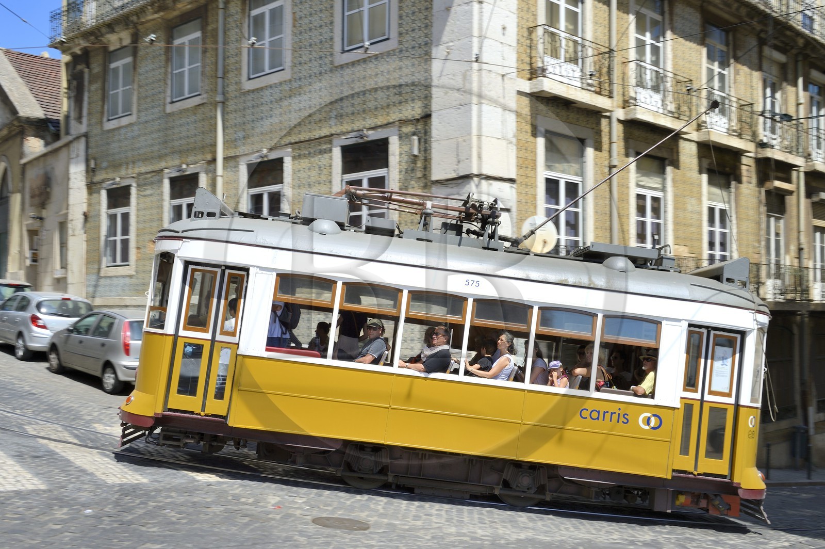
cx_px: 412
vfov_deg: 36.8
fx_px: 824
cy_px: 274
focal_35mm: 36
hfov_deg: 53.2
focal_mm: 36
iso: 100
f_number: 14
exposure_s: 1/80
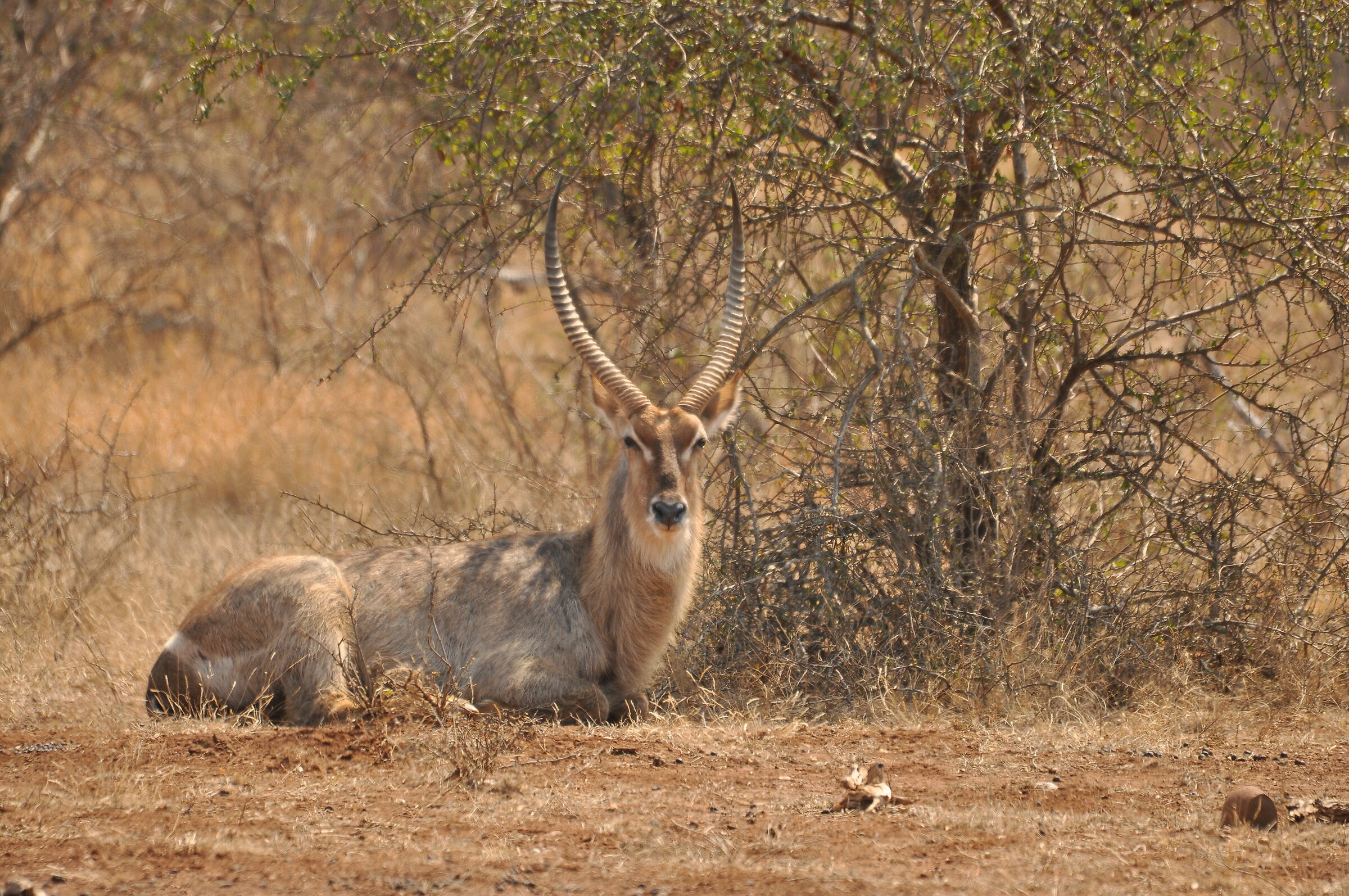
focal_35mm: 600
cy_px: 448
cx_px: 674
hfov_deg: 3.4
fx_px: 22456
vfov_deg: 2.3
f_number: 5.6
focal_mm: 400
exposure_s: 1/500
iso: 200
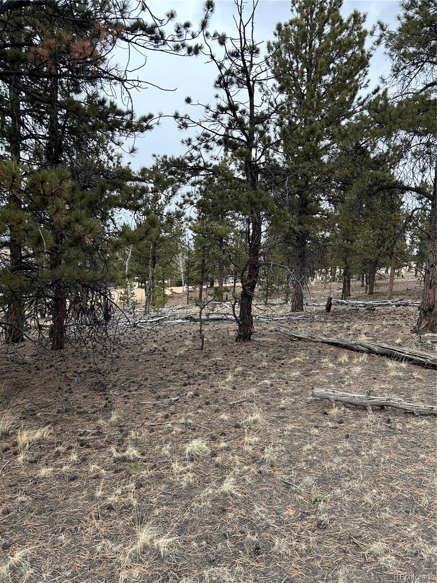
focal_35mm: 26
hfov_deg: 53.1
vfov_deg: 67.3
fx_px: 438
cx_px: 218
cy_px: 292
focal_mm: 5.7
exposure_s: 1/1029
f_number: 1.5
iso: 50
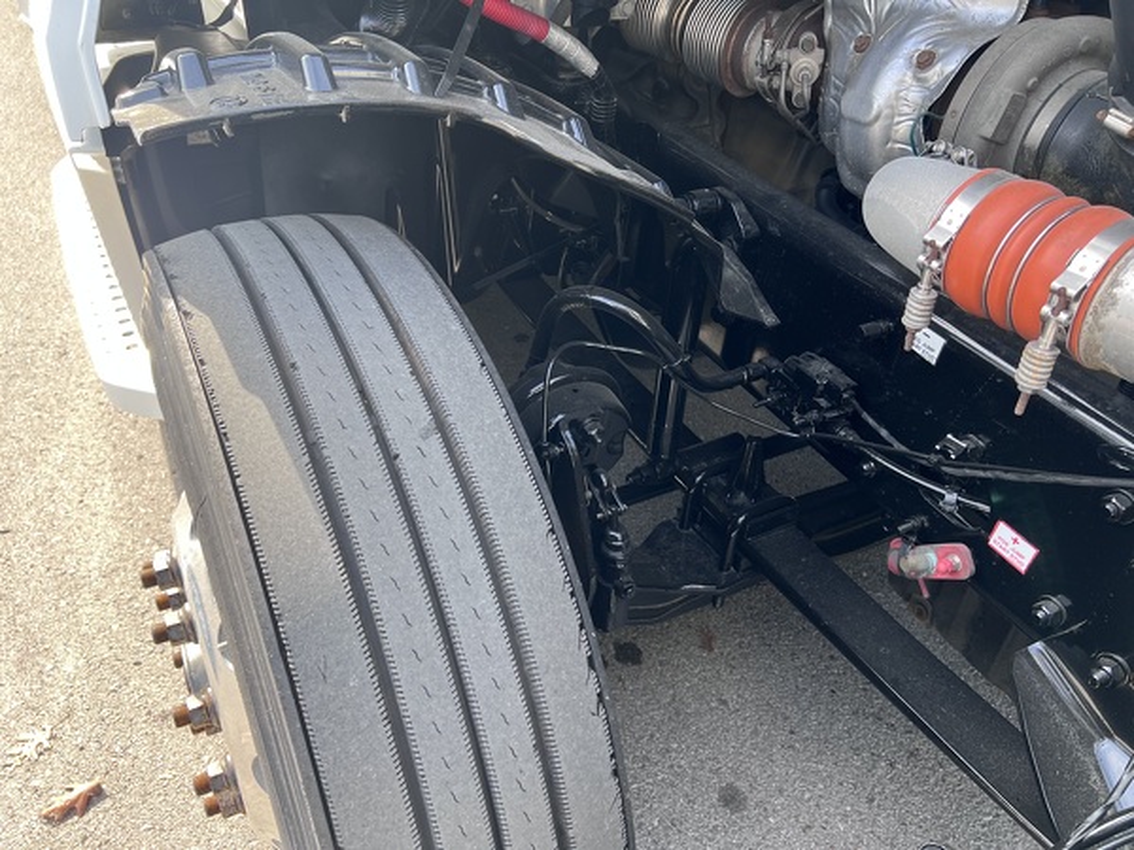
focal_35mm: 26
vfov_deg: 53.1
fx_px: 852
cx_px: 567
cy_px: 425
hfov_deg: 67.3
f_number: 1.5
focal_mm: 5.7
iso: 32
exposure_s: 1/148
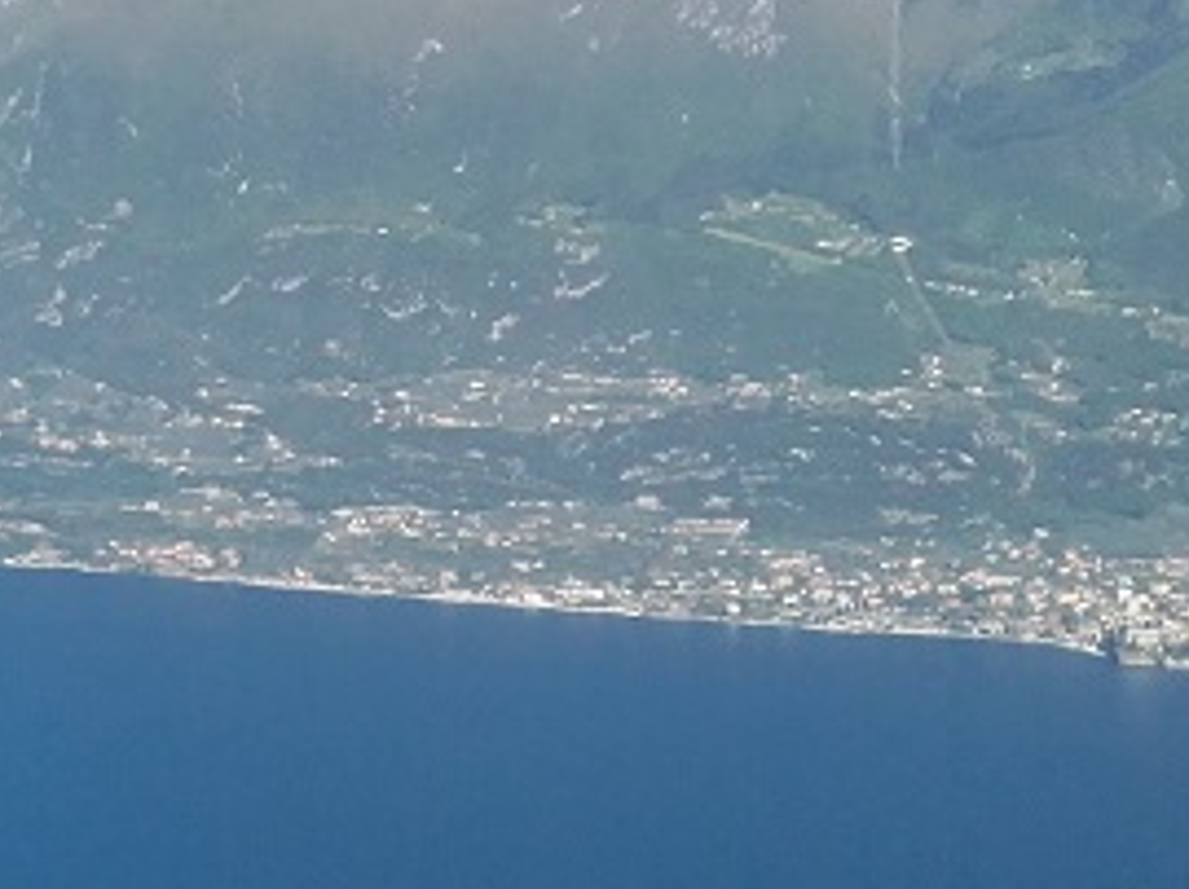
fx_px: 3157
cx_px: 313
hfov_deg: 21.2
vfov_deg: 15.9
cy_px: 176
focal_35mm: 92
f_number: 2.2
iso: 50
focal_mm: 3.3
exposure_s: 1/992
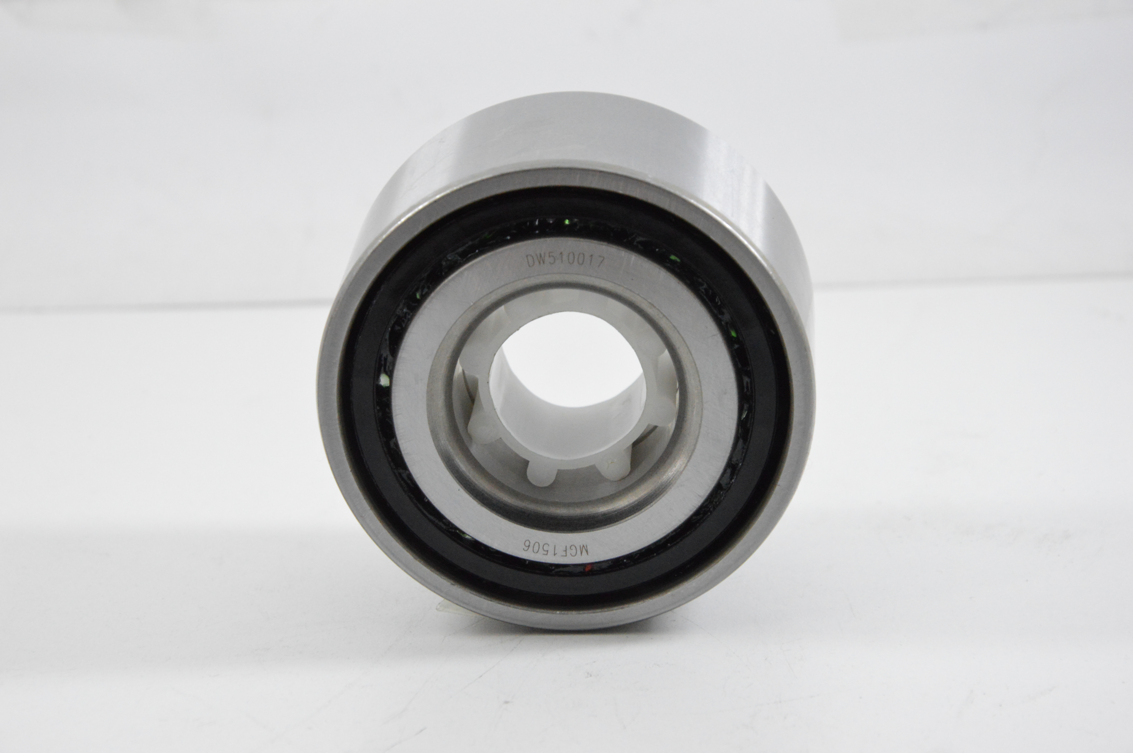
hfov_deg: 15.2
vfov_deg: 10.1
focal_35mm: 135
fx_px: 4245
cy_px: 376
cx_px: 566
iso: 3200
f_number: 8
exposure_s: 1/100
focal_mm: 90
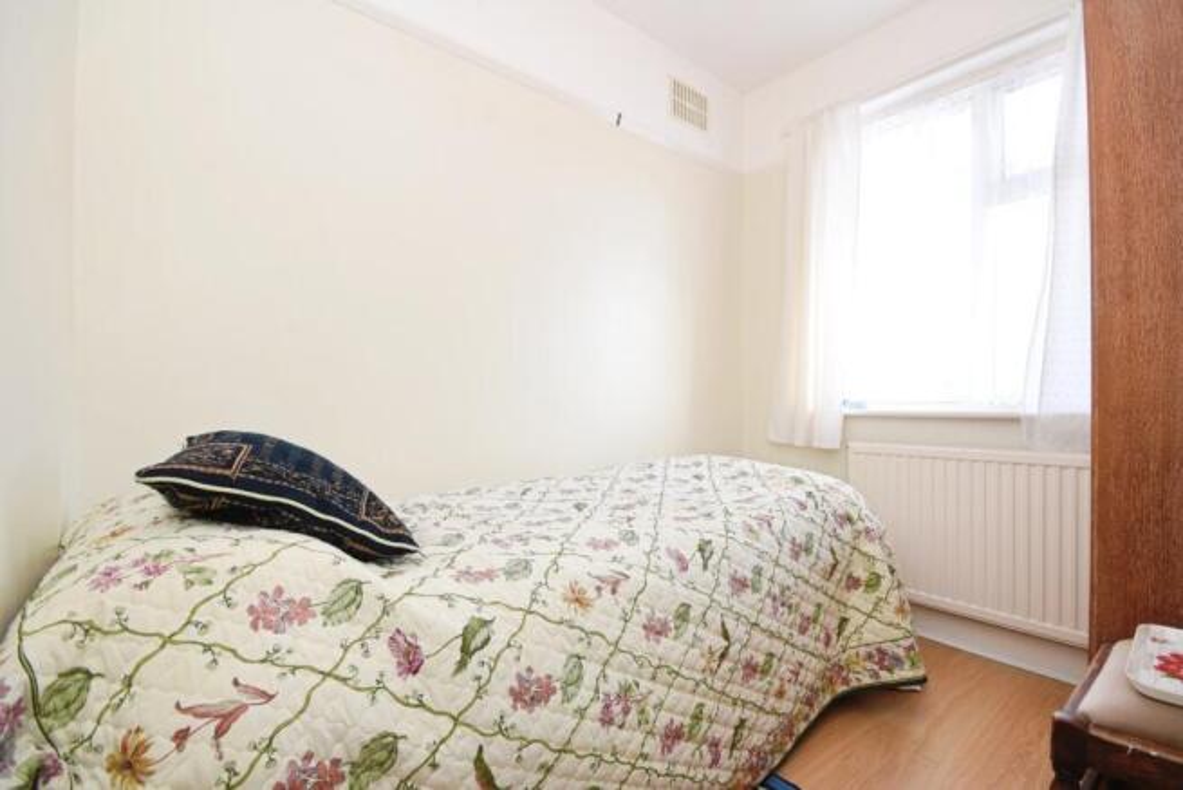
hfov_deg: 100.4
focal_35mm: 15
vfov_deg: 77.4
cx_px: 592
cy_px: 395
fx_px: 493
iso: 800
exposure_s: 1/50
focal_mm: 10
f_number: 8
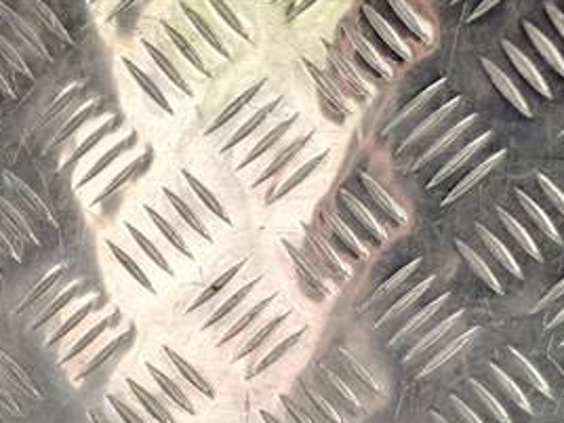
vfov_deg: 12.8
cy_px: 802
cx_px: -402
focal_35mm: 103
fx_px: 1678
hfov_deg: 16.5
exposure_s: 1/33.3
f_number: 1.6
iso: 123
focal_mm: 4.11
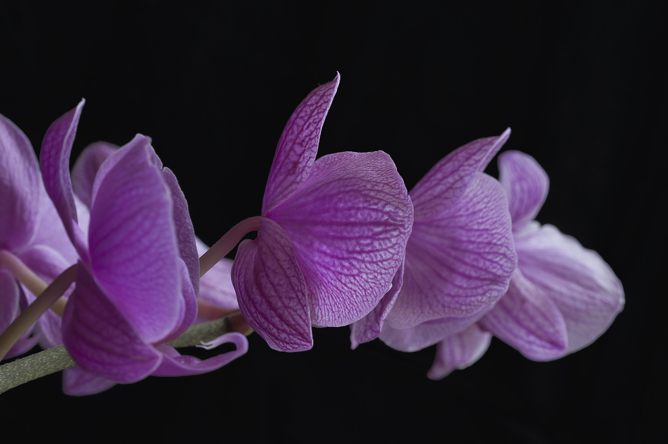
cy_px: 224
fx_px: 4226
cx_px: 337
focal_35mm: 228
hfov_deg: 9.0
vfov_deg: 6.0
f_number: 18
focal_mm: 150
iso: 100
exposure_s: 2.5
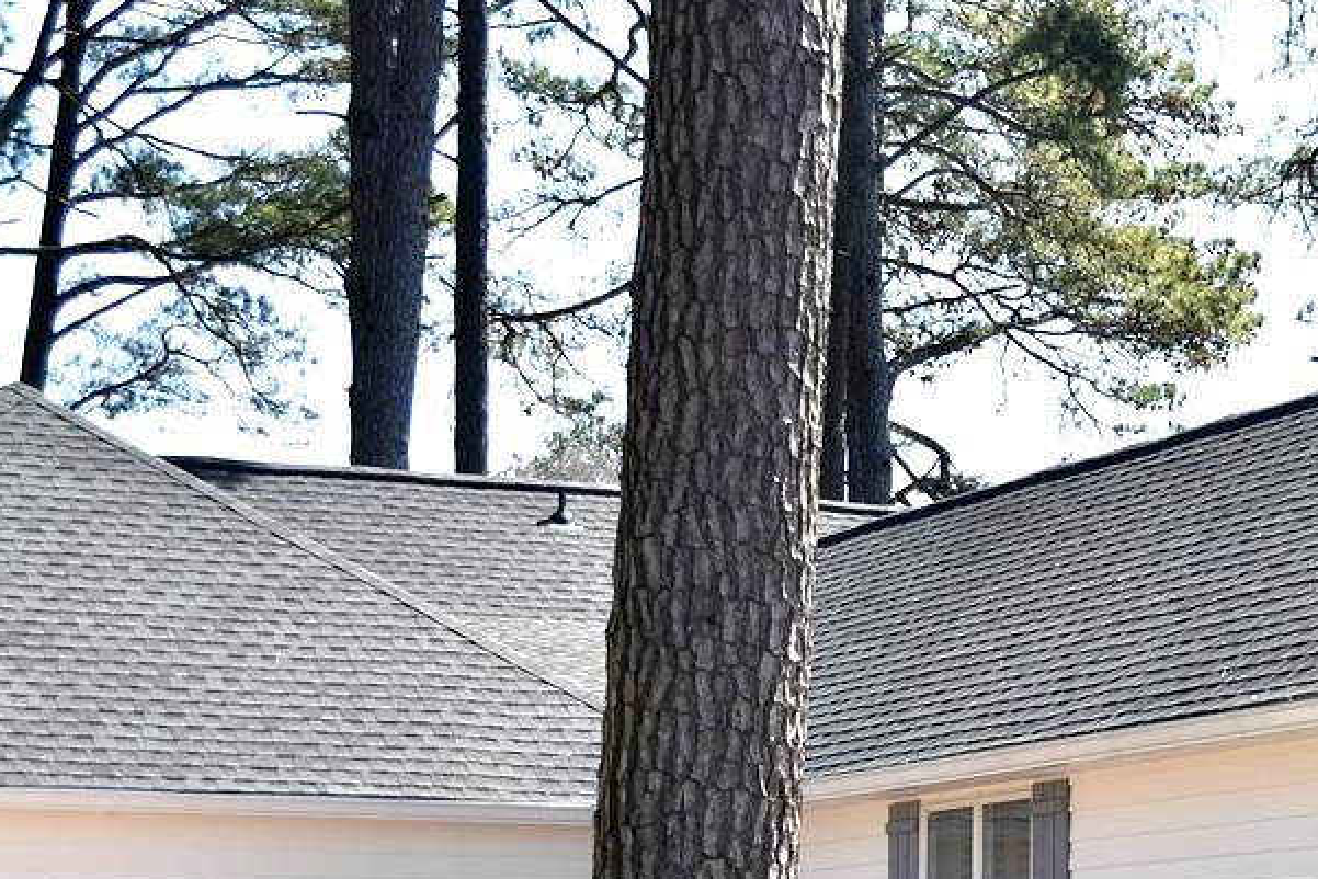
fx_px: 4211
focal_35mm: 115
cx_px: 1149
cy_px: 703
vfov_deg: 11.9
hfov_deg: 17.6
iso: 200
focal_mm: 36
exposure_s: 1/500
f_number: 4.8
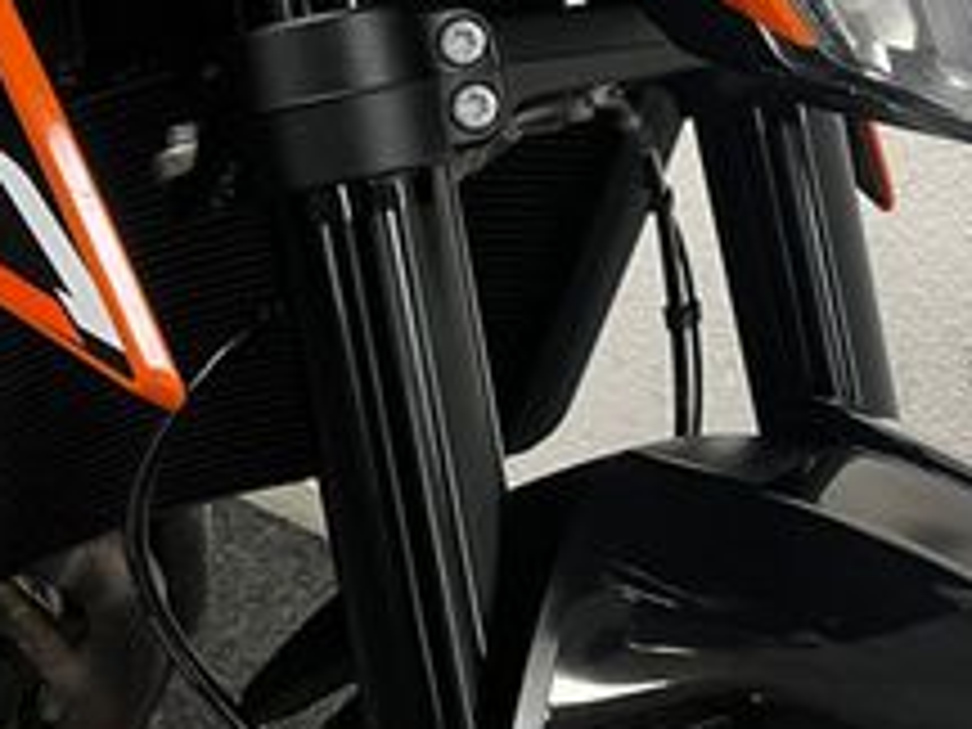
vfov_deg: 18.4
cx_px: 774
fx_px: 2162
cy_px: -72
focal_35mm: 77
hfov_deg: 24.9
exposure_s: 1/50
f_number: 1.6
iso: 80
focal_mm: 5.1
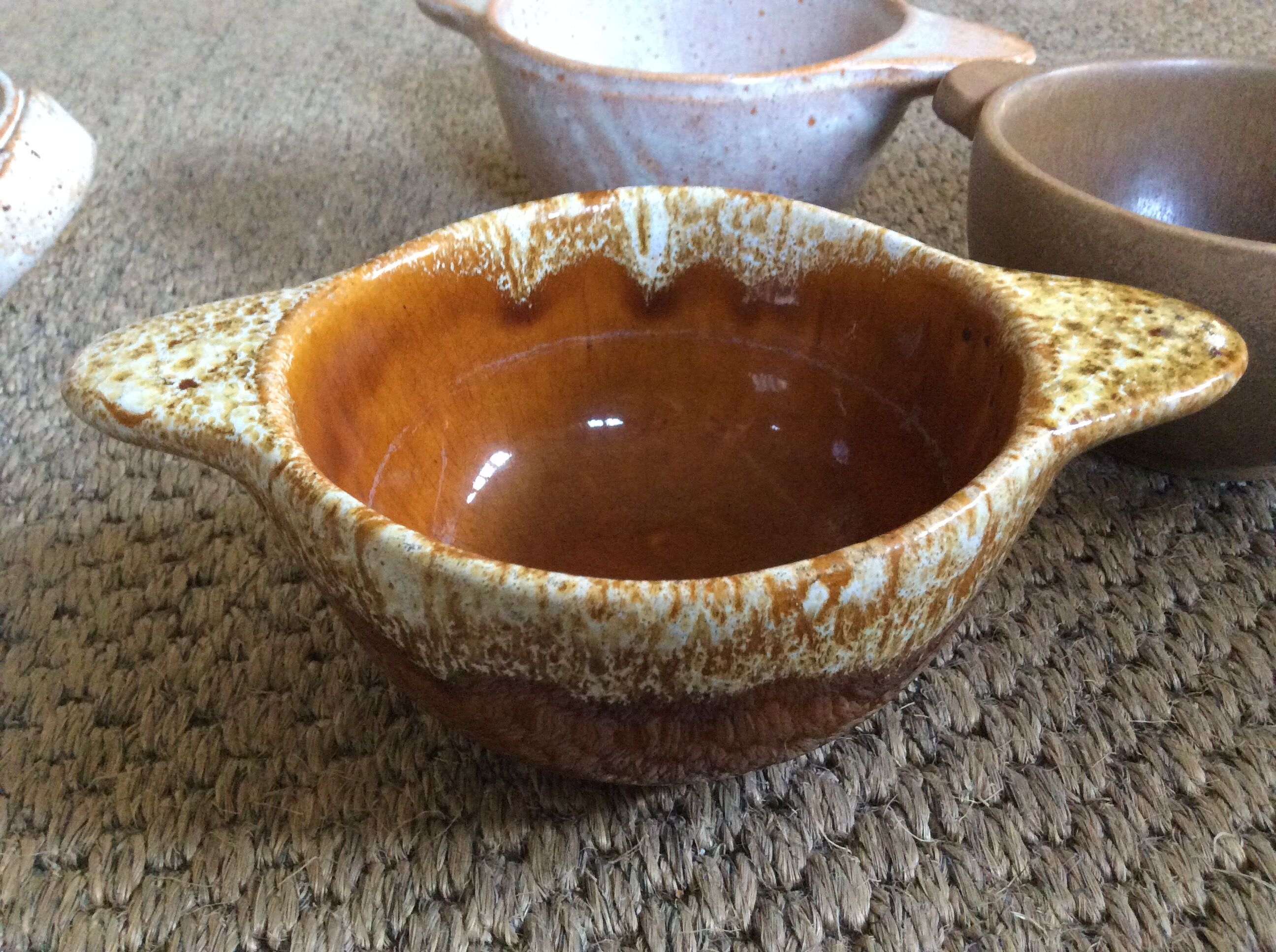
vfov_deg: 44.1
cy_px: 476
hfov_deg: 56.9
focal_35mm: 32
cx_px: 638
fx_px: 1178
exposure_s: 1/25
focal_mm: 3.3
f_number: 2.4
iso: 250
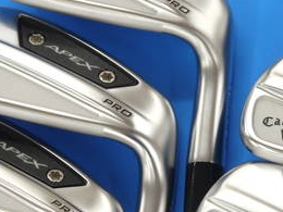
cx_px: 213
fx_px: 1488
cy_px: 109
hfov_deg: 10.8
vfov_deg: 8.2
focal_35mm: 182
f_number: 5.4
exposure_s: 1/80
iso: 320
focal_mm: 37
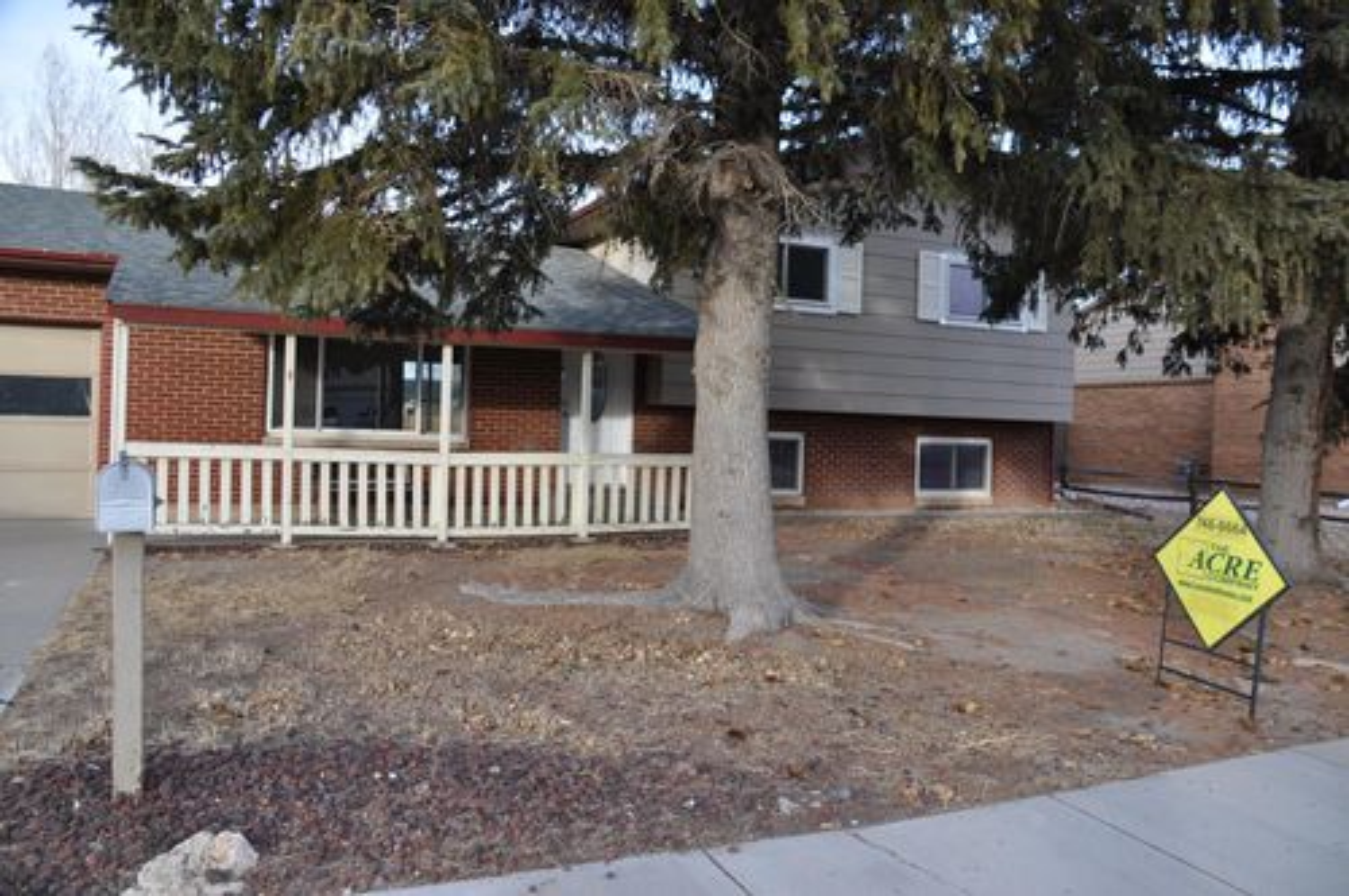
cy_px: 448
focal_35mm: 27
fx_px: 1010
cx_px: 674
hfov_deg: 67.4
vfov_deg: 47.8
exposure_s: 1/125
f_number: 5.6
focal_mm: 18
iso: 200
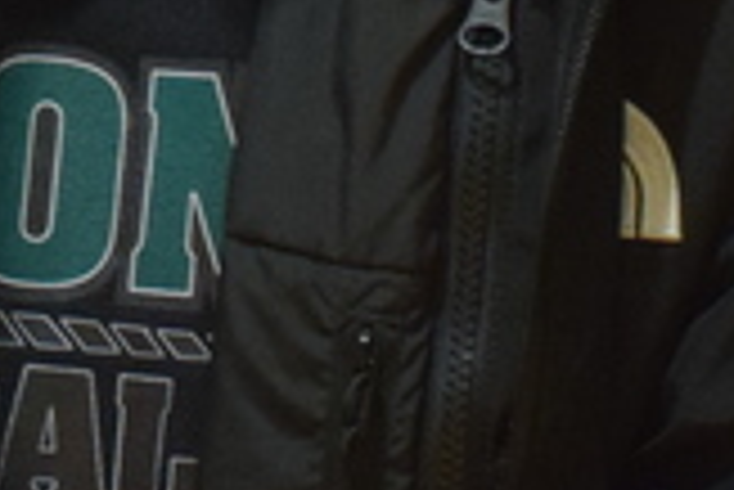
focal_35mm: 453
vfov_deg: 3.0
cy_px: -699
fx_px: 9244
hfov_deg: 4.5
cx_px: -522
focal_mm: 48
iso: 2000
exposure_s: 1/60
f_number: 4.5
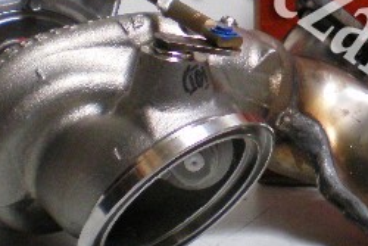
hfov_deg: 20.0
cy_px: -22
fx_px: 1033
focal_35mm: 101
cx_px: 291
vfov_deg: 13.3
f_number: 3.1
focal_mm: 6.3
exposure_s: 1/10
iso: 400
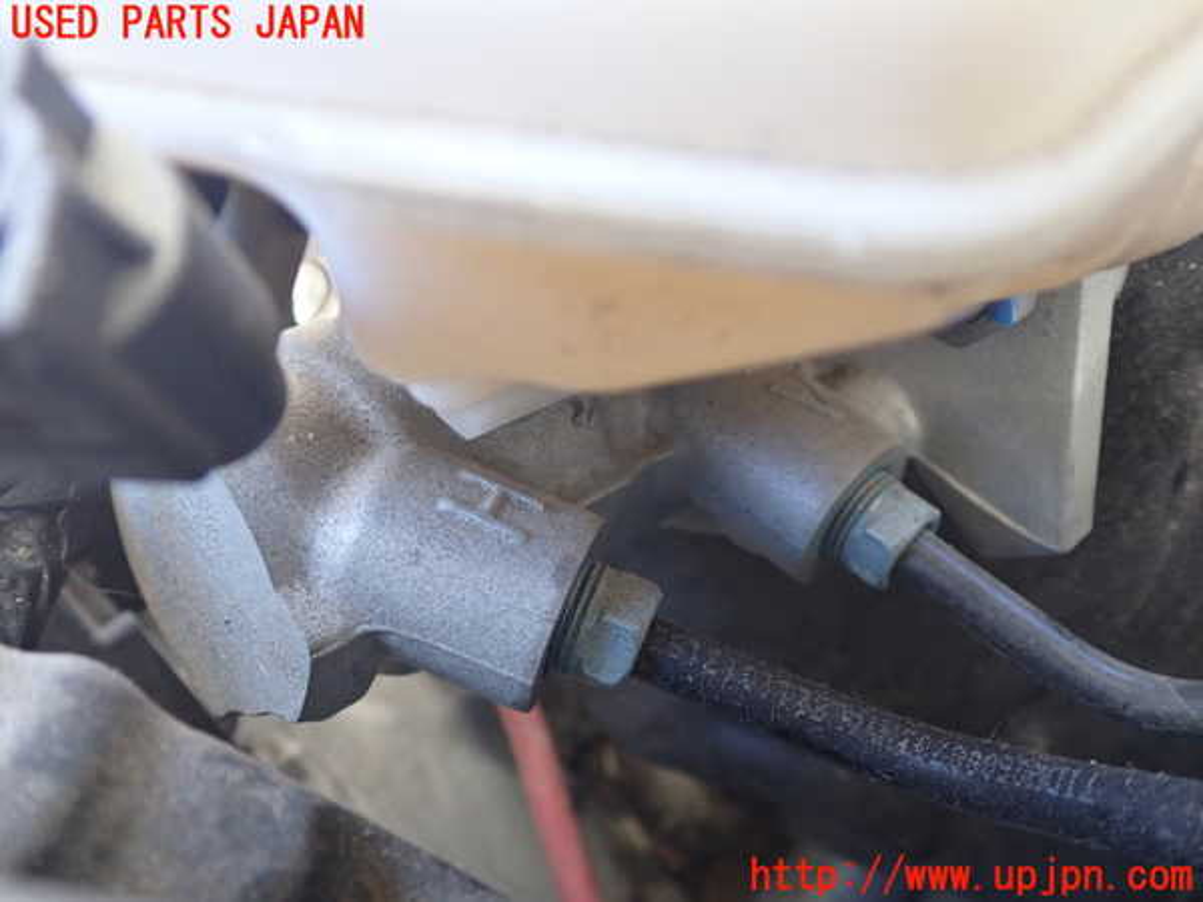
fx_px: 1112
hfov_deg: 56.8
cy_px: 451
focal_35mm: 32
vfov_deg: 44.2
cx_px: 602
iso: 320
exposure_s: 1/30
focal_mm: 5.79
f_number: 2.4
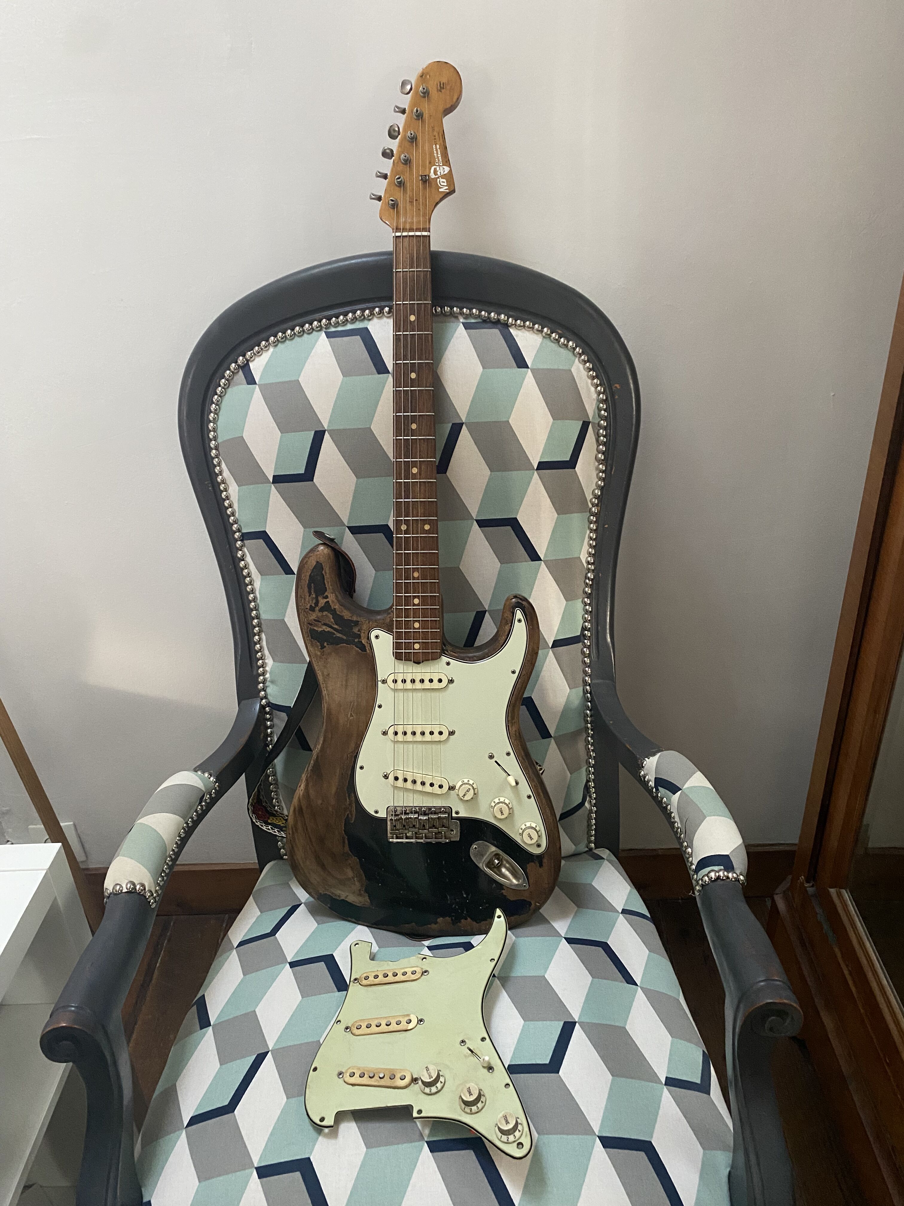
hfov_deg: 53.1
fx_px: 905
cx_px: 452
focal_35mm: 26
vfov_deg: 67.3
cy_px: 603
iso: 500
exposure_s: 1/56
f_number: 1.8
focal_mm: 4.25
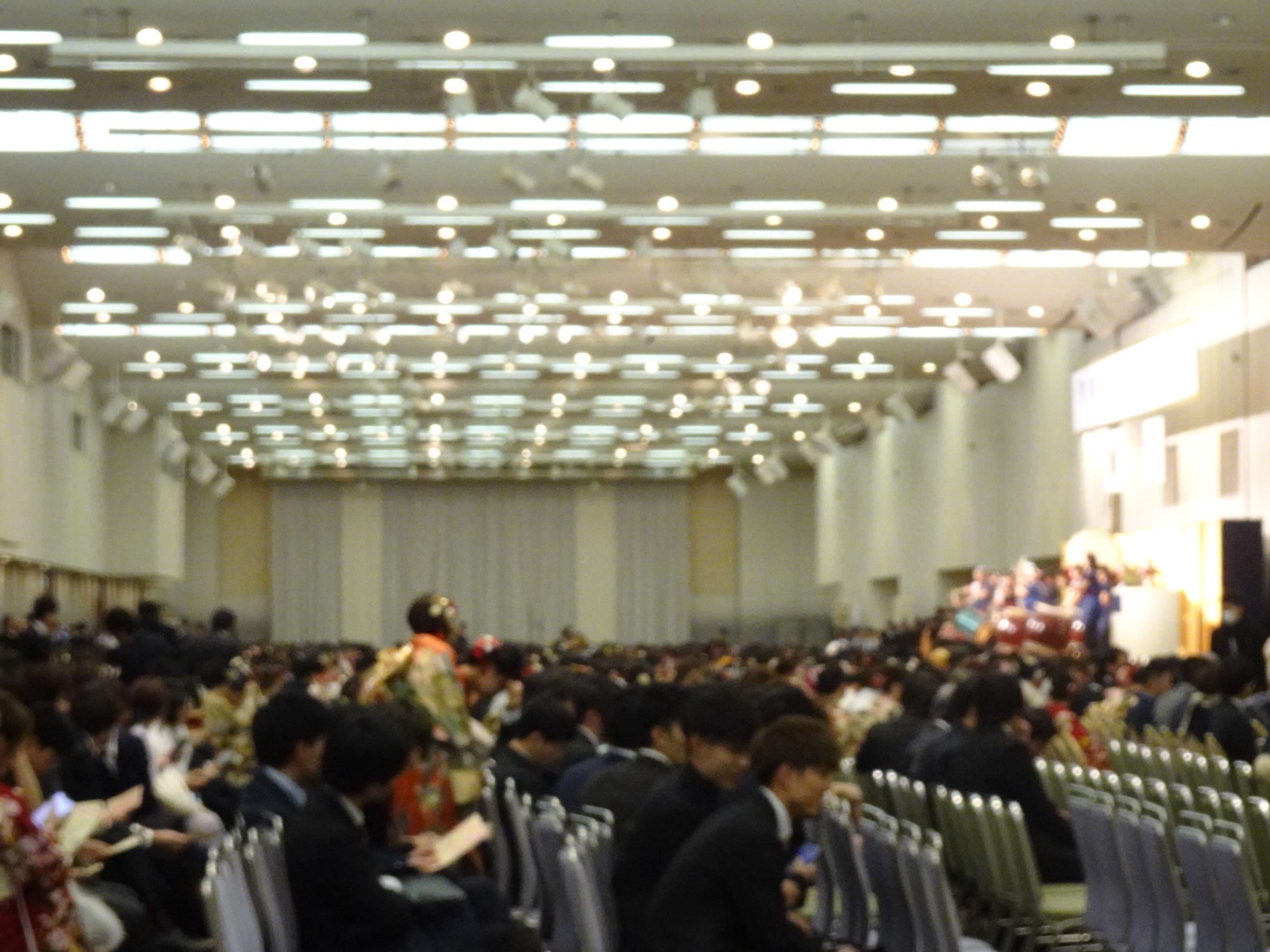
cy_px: 476
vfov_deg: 14.1
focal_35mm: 105
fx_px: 3852
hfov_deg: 18.7
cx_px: 635
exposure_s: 1/30
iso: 800
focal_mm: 16.63
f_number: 5
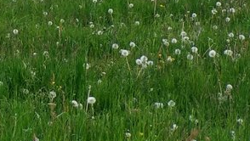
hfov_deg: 8.9
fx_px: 1533
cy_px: -199
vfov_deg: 5.1
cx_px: -217
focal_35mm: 231
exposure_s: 1/239
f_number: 2.6
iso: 100
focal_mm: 5.99
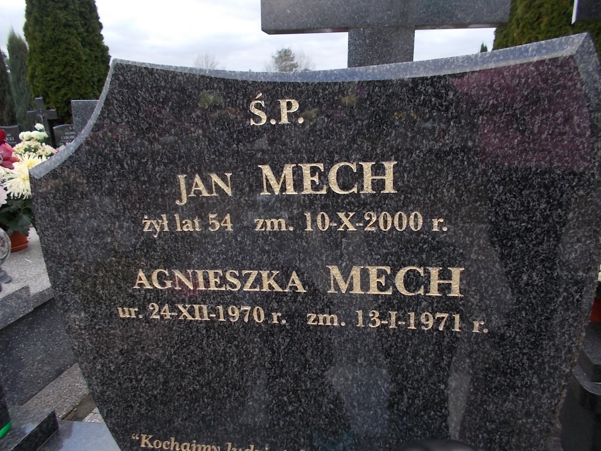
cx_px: 300
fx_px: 451
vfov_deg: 53.1
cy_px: 226
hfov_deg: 67.3
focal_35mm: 26
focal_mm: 4.6
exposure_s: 1/80
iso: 80
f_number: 3.2
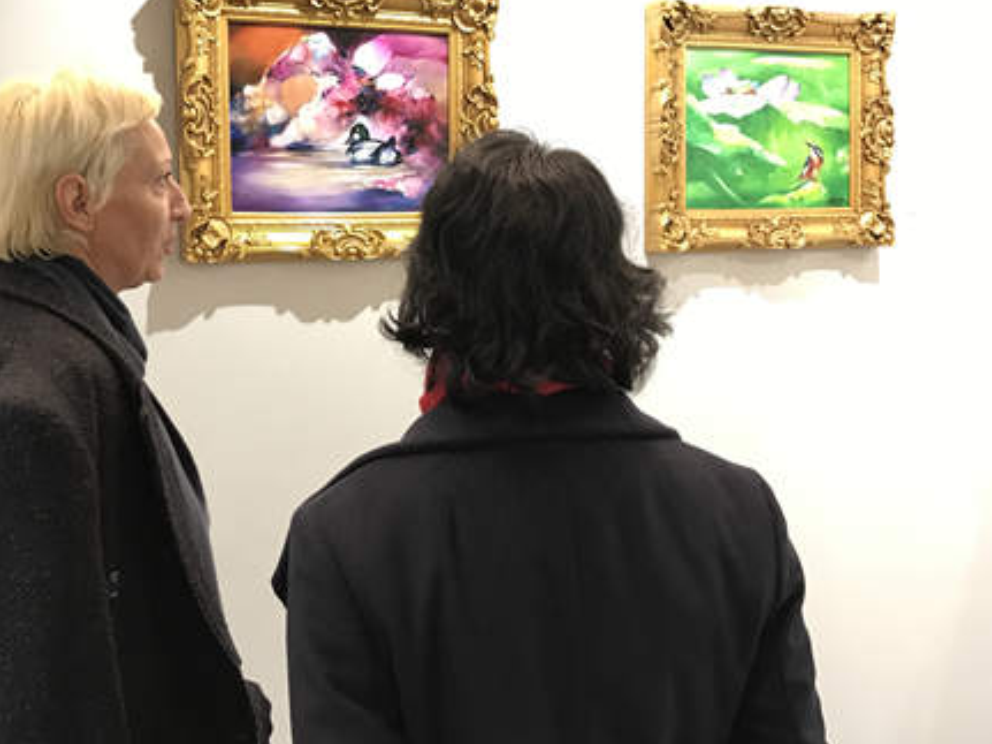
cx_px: 428
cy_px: 306
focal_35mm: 39
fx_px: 1117
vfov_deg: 36.7
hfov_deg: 47.7
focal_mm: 3.99
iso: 64
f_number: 1.8
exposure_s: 1/17
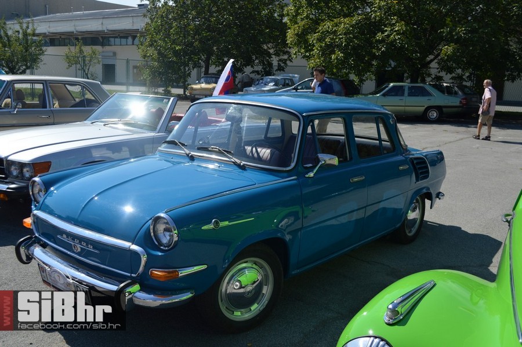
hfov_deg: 53.2
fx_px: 522
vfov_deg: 36.8
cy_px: 174
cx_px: 261
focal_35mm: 36
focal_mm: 24
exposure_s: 1/800
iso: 100
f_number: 5
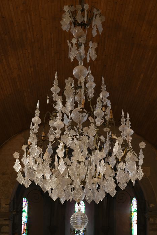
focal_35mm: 85
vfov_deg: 23.9
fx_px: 556
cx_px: 78
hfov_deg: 16.1
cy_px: 118
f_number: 11
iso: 64
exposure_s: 10
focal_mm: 85
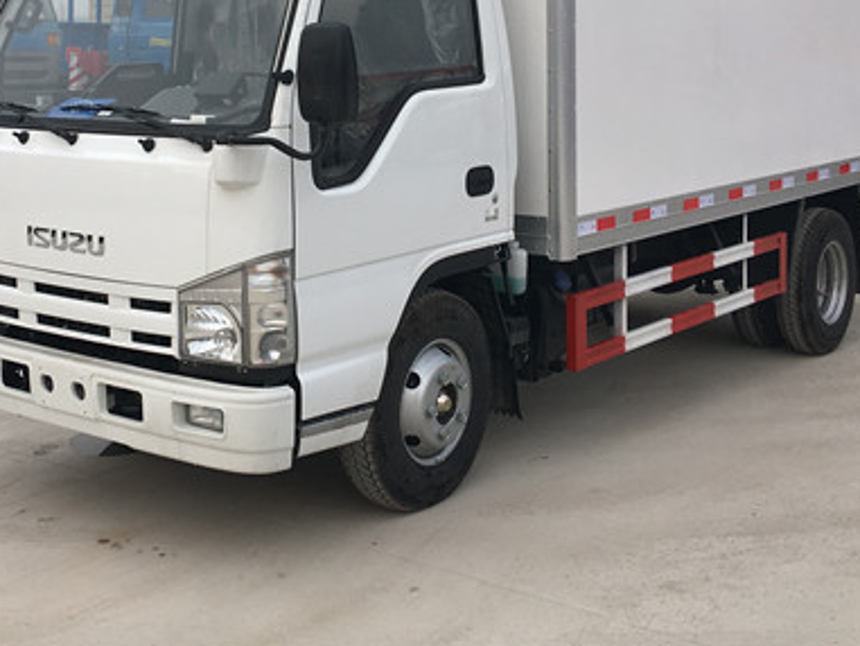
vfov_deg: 26.6
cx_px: 321
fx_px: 1342
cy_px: 142
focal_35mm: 54
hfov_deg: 35.3
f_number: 2.2
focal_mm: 4.15
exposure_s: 1/541
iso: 25
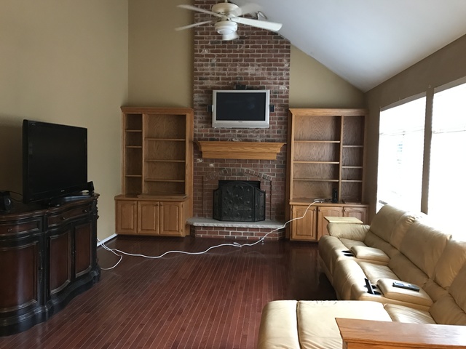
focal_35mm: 28
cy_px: 174
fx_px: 377
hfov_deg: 63.4
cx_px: 233
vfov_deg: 49.7
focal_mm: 3.99
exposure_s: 1/11
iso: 100
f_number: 1.8
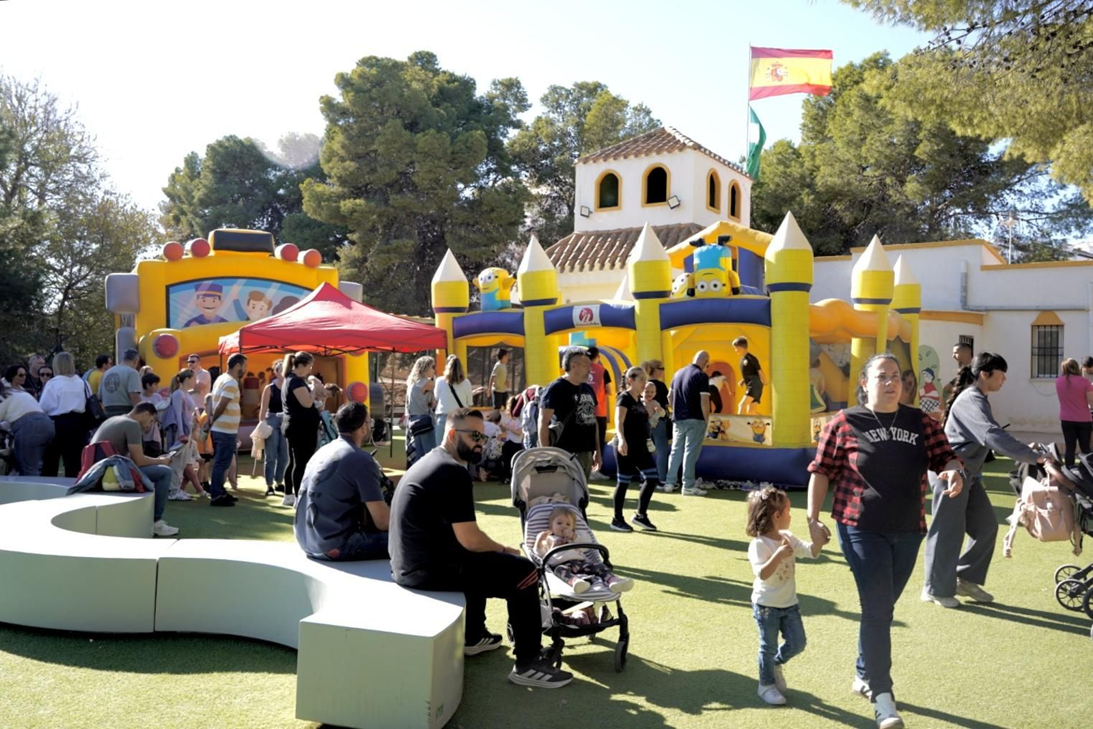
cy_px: 364
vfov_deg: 44.7
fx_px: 887
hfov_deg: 63.3
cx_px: 546
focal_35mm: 29
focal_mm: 29.2
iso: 100
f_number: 4.5
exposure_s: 1/320
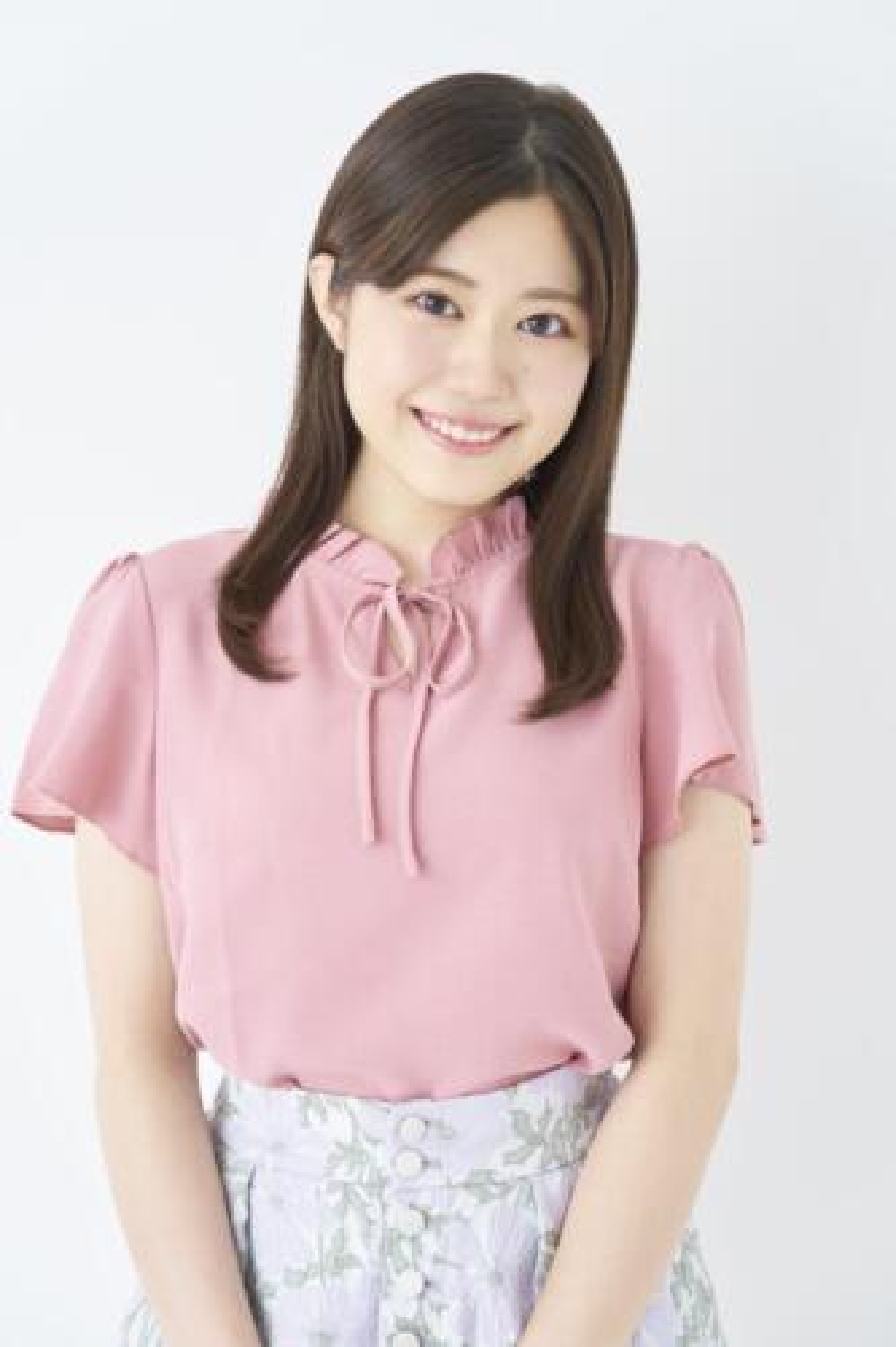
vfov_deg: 19.5
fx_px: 3922
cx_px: 448
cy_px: 674
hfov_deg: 13.0
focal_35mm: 105
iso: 400
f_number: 5.6
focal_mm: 105
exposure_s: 1/100
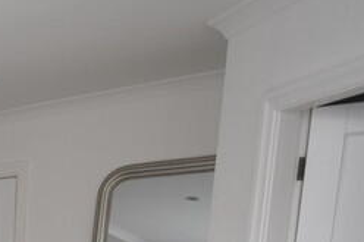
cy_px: 400
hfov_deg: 24.8
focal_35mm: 62
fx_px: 626
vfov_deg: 18.4
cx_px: -185
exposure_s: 1/60
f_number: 4
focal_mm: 10
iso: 400
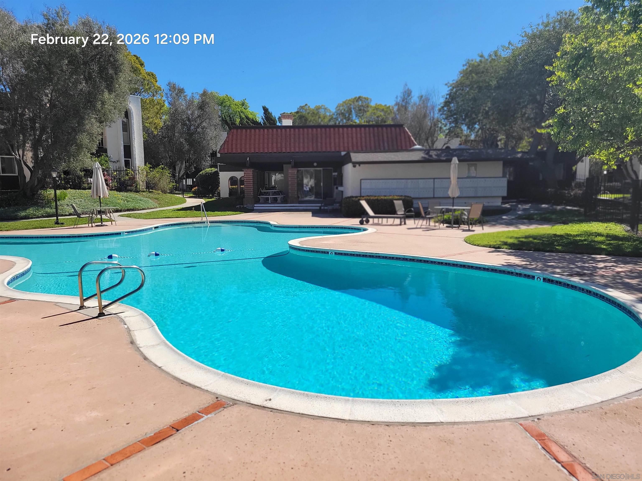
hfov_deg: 67.3
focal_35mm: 26
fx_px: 482
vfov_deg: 53.1
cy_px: 240
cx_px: 321
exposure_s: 1/2767
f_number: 1.8
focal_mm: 5.4
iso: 40
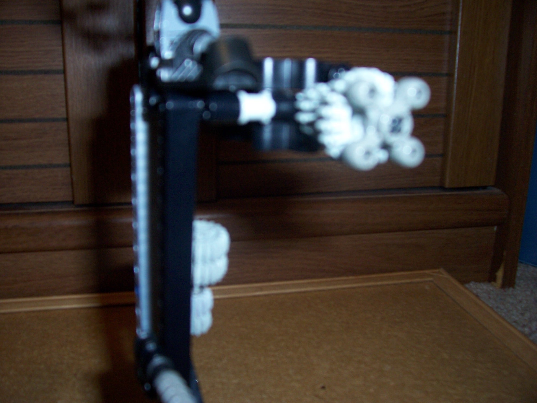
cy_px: 202
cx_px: 268
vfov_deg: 41.8
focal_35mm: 34
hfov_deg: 54.0
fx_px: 527
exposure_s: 1/60
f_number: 2.7
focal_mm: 5.6
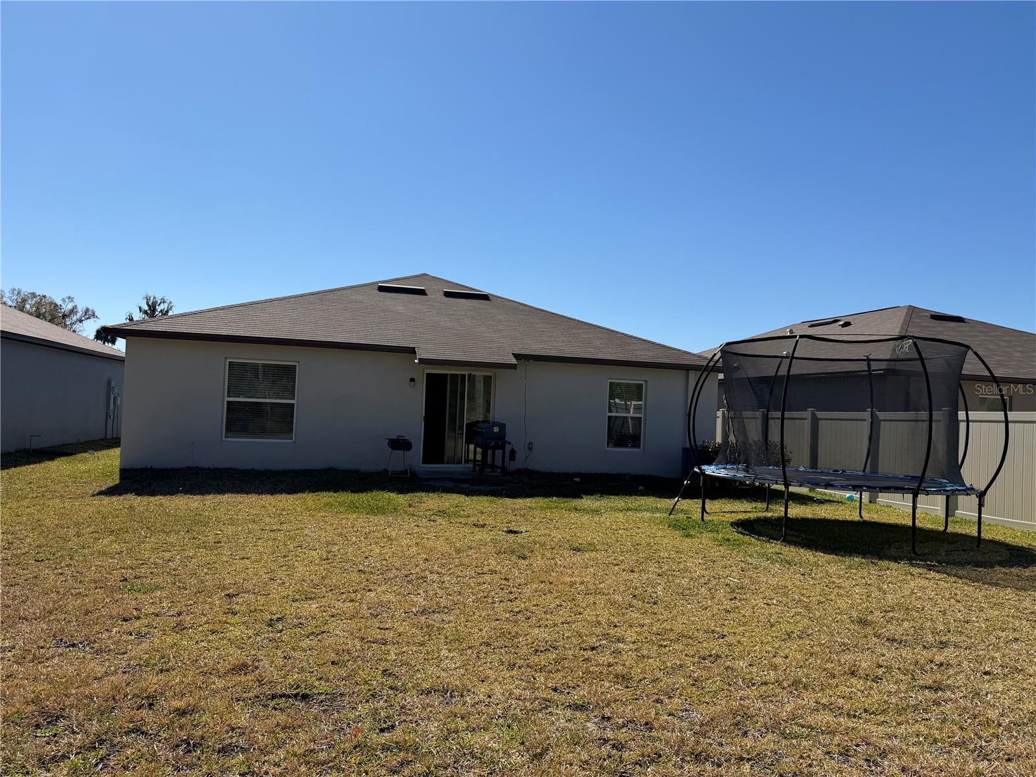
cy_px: 388
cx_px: 518
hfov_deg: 71.6
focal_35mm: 24
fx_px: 718
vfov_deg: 56.8
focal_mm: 6.76
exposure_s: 1/6711
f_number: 1.78
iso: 80
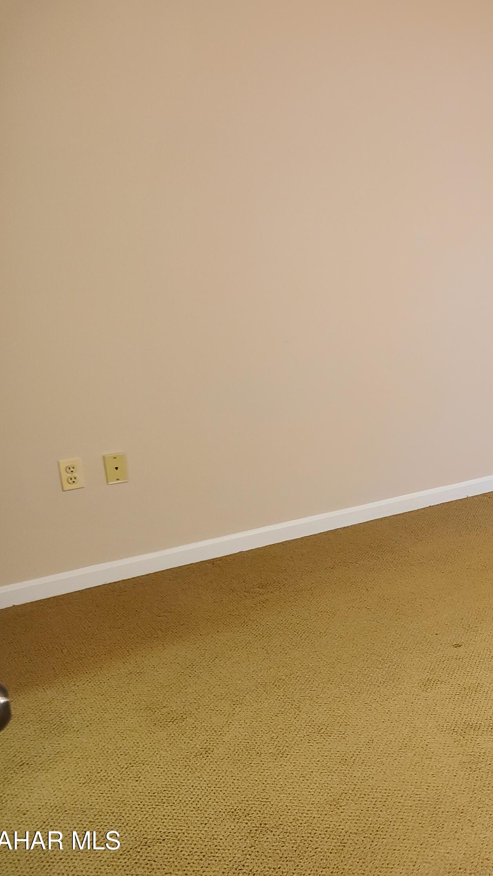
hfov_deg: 27.6
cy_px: 440
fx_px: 883
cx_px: 582
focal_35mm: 38
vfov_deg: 52.8
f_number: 1.8
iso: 400
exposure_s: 1/40
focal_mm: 5.4
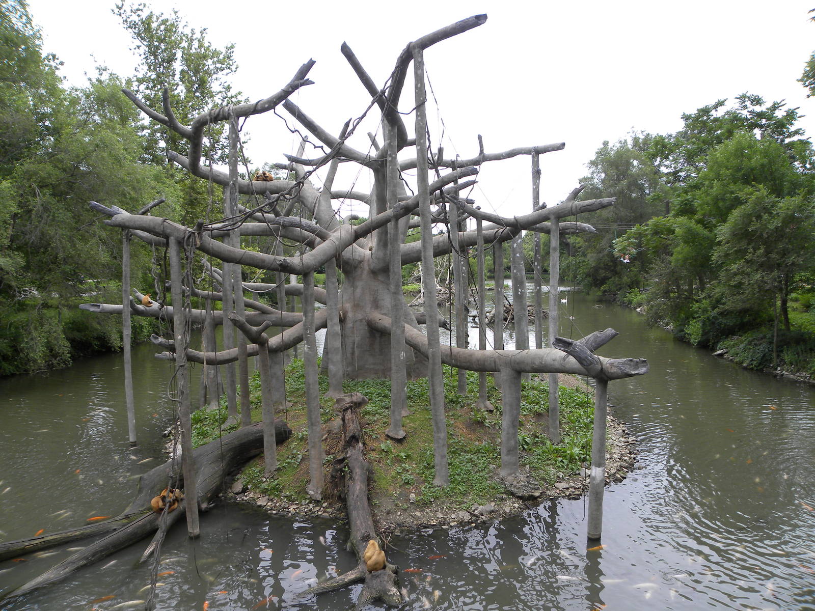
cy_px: 306
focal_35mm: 26
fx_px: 612
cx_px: 408
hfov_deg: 67.3
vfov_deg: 53.1
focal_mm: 4.6
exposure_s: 1/91
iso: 64
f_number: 3.5
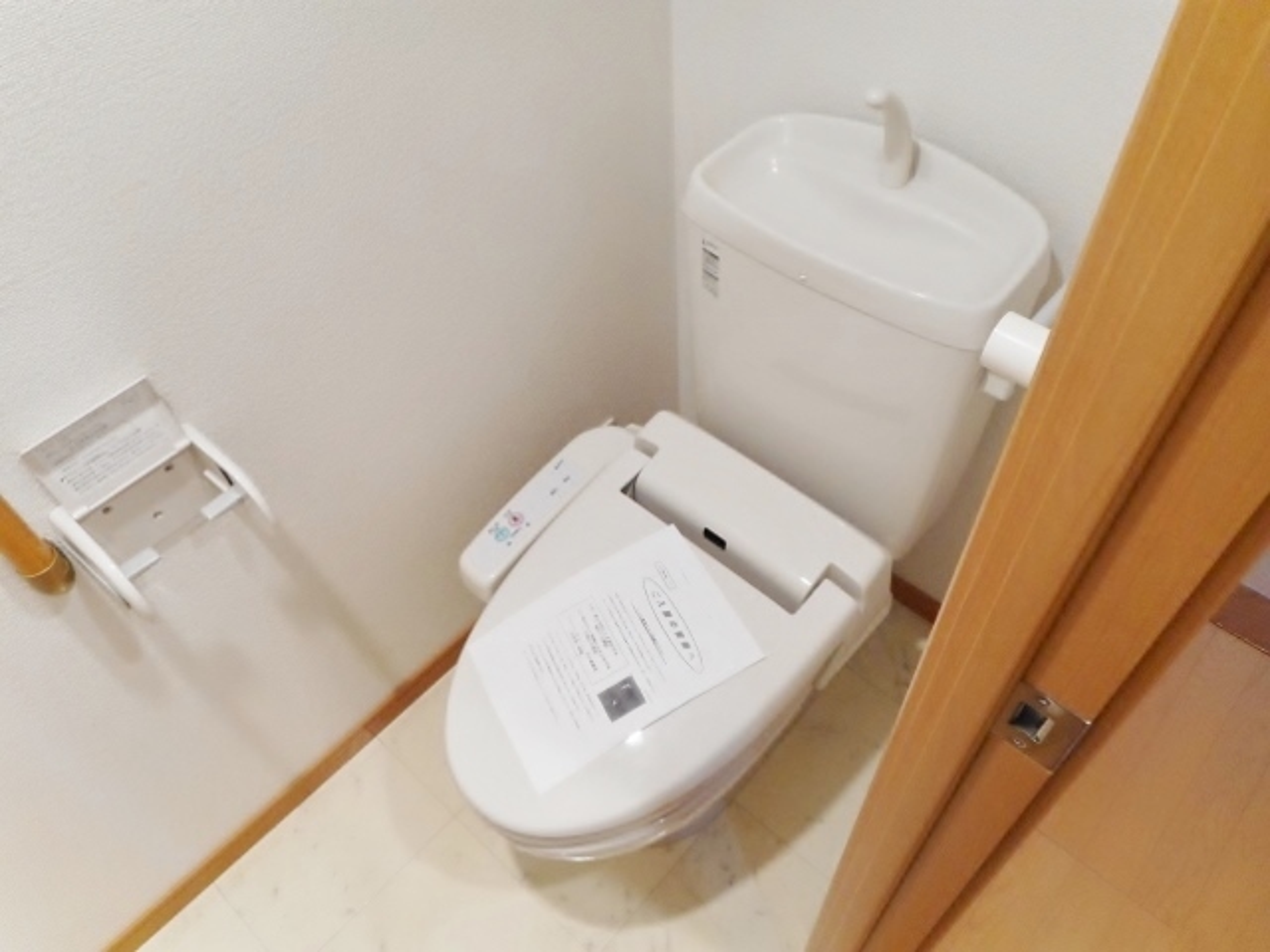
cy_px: 476
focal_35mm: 25
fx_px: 917
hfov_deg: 69.4
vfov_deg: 54.9
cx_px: 635
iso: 250
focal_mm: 4.5
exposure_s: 1/30
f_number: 3.7
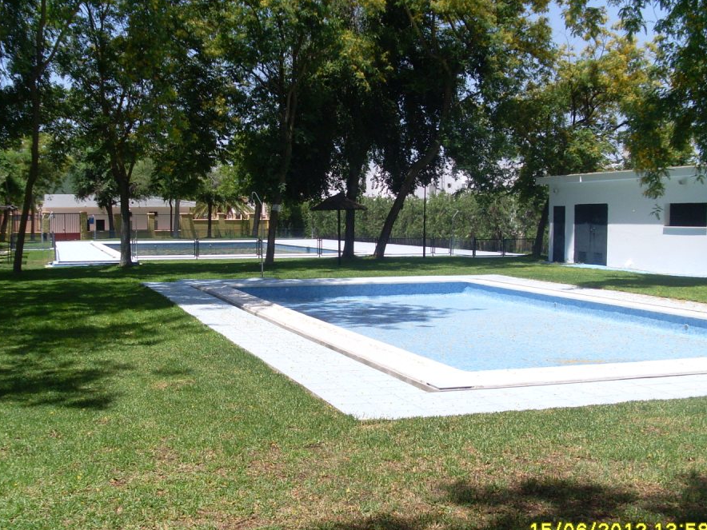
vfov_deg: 32.9
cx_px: 350
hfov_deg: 42.9
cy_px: 284
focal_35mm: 44
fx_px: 899
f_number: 7.7
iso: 80
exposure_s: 1/250
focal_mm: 6.3
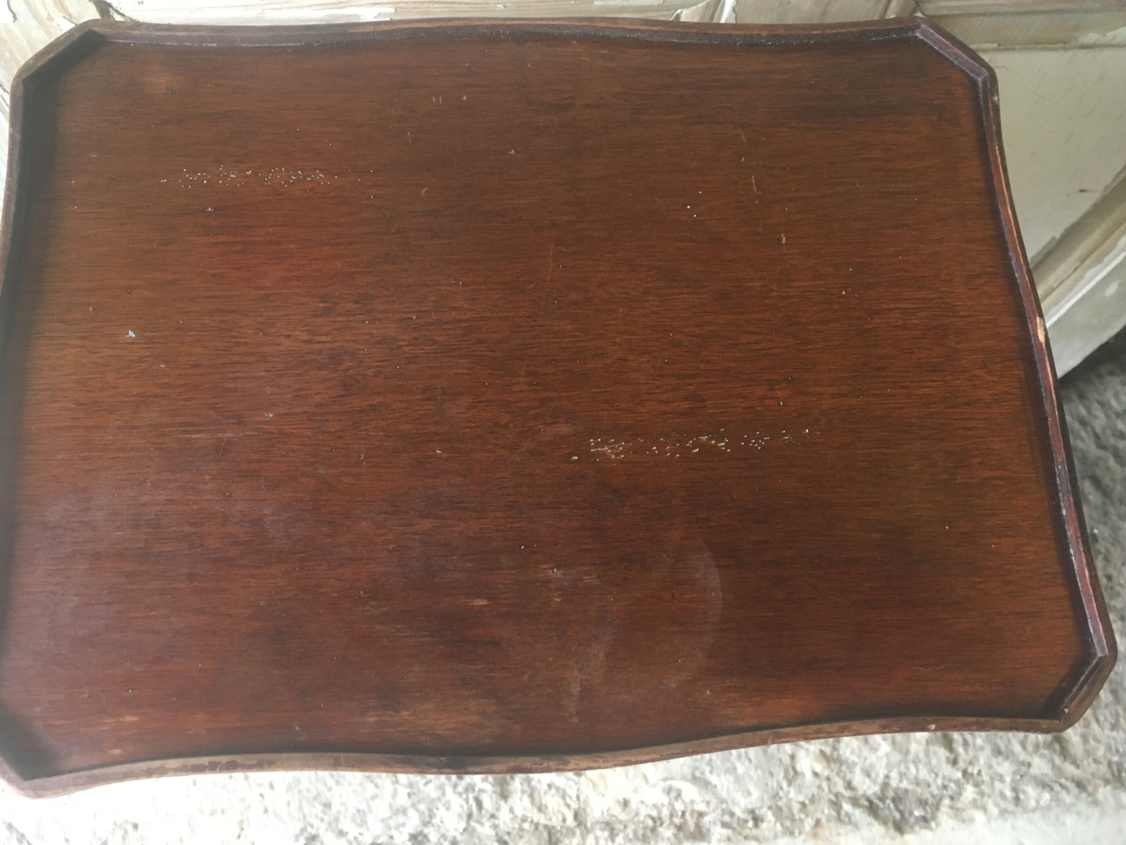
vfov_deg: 46.8
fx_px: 976
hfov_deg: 60.0
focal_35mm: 30
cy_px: 433
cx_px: 549
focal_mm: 4.15
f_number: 2.2
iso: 160
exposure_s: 1/33
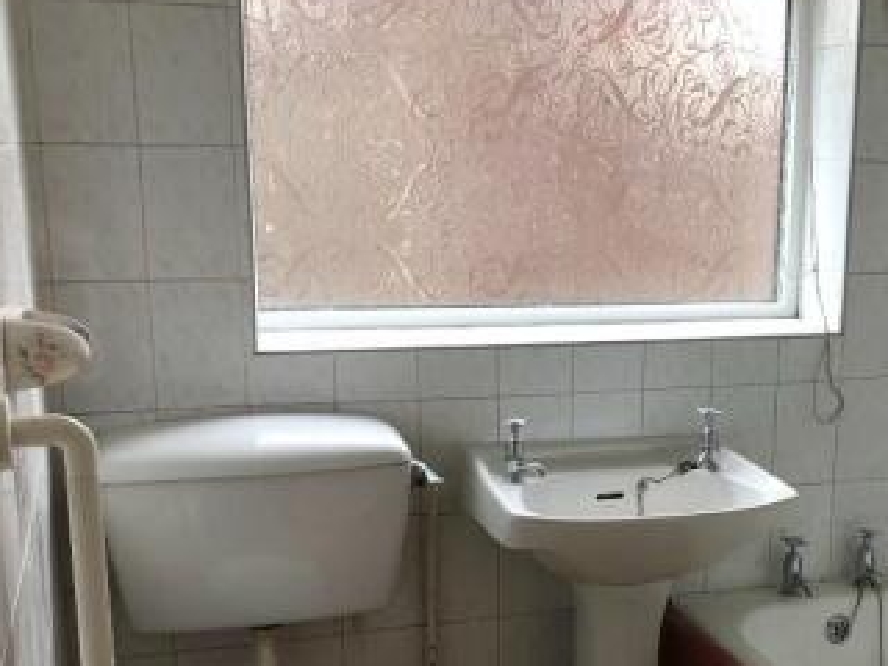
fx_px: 1308
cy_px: 479
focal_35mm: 51
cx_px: 654
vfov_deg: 28.2
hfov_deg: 36.7
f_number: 1.8
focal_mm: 3.99
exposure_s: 1/50
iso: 32
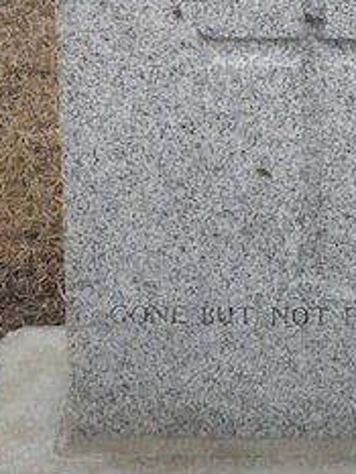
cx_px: 317
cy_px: -44
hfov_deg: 18.2
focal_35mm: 80
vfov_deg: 23.0
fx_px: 1096
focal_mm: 5
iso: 80
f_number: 4.2
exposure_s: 1/200
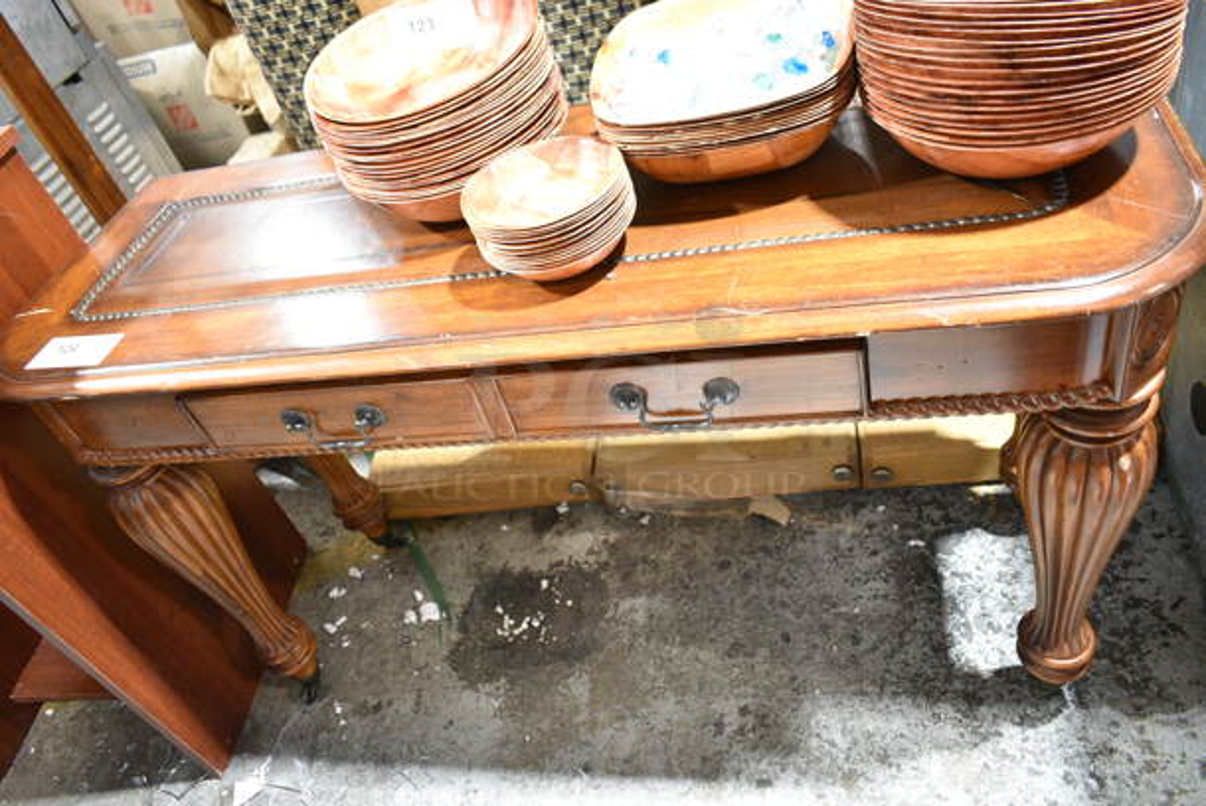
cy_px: 403
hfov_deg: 67.3
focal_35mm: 27
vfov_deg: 48.0
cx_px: 603
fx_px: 905
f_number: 3.5
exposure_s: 1/30
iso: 1400
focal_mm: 18
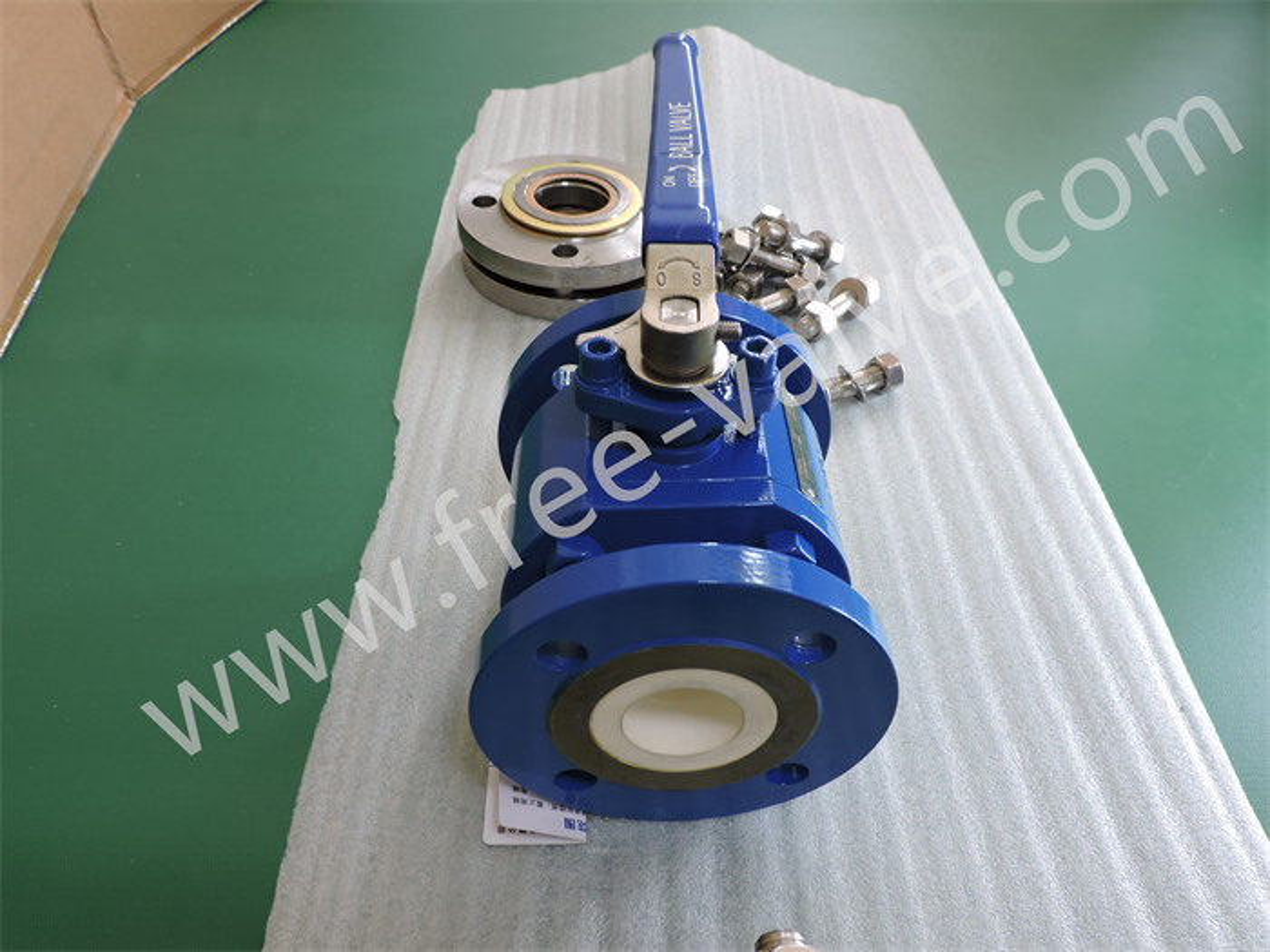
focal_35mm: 28
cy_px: 476
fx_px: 1027
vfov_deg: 49.7
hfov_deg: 63.4
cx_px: 635
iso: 110
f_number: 3.1
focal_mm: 5
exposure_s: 1/30
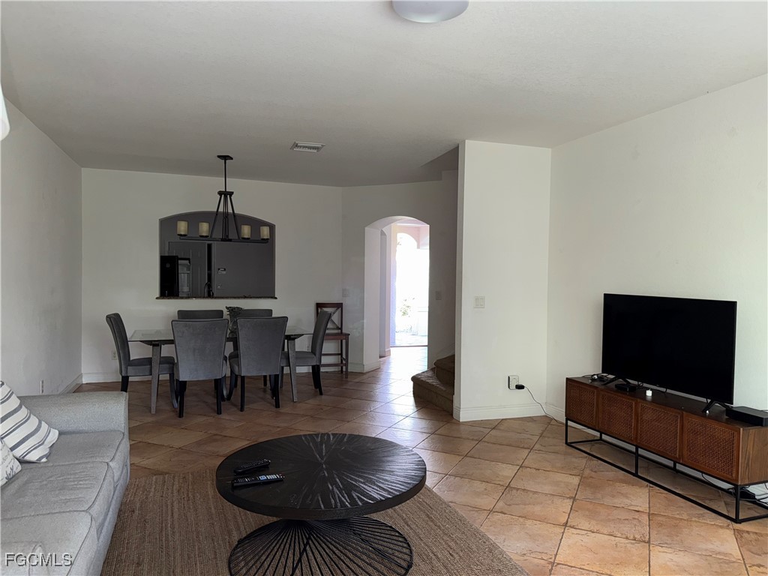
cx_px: 384
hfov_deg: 71.6
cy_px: 288
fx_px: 532
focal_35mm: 24
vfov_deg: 56.8
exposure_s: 1/19
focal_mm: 6.76
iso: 100
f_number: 1.78
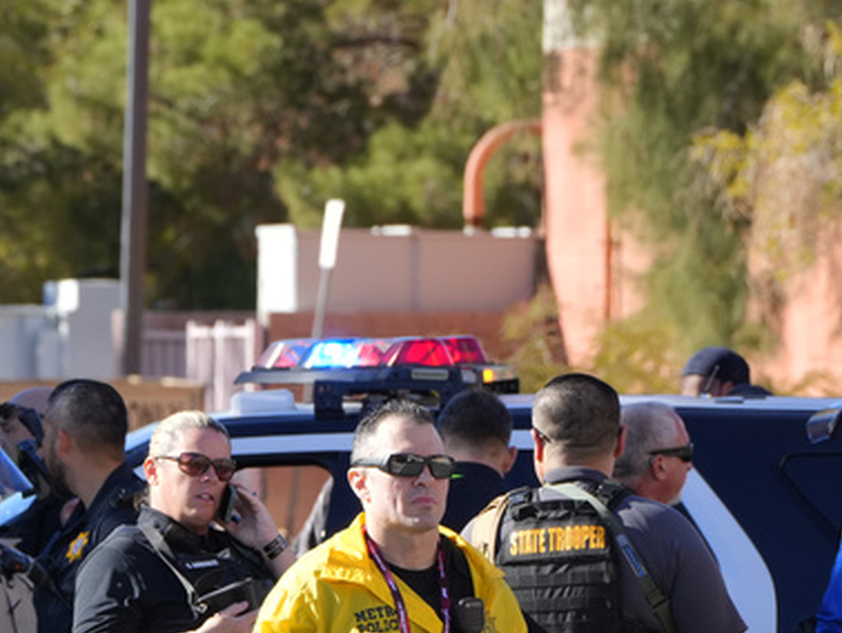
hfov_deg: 3.8
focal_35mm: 521
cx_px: 107
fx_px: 12681
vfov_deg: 2.9
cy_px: 661
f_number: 8
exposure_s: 1/500
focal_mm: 200
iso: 640
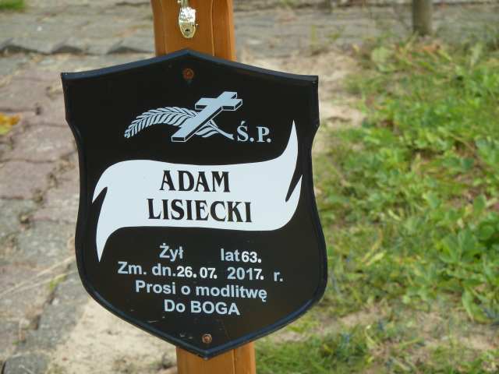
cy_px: 187
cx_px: 250
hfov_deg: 8.8
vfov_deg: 6.6
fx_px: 3243
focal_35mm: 225
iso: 80
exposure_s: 1/100
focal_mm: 37
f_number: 4.6
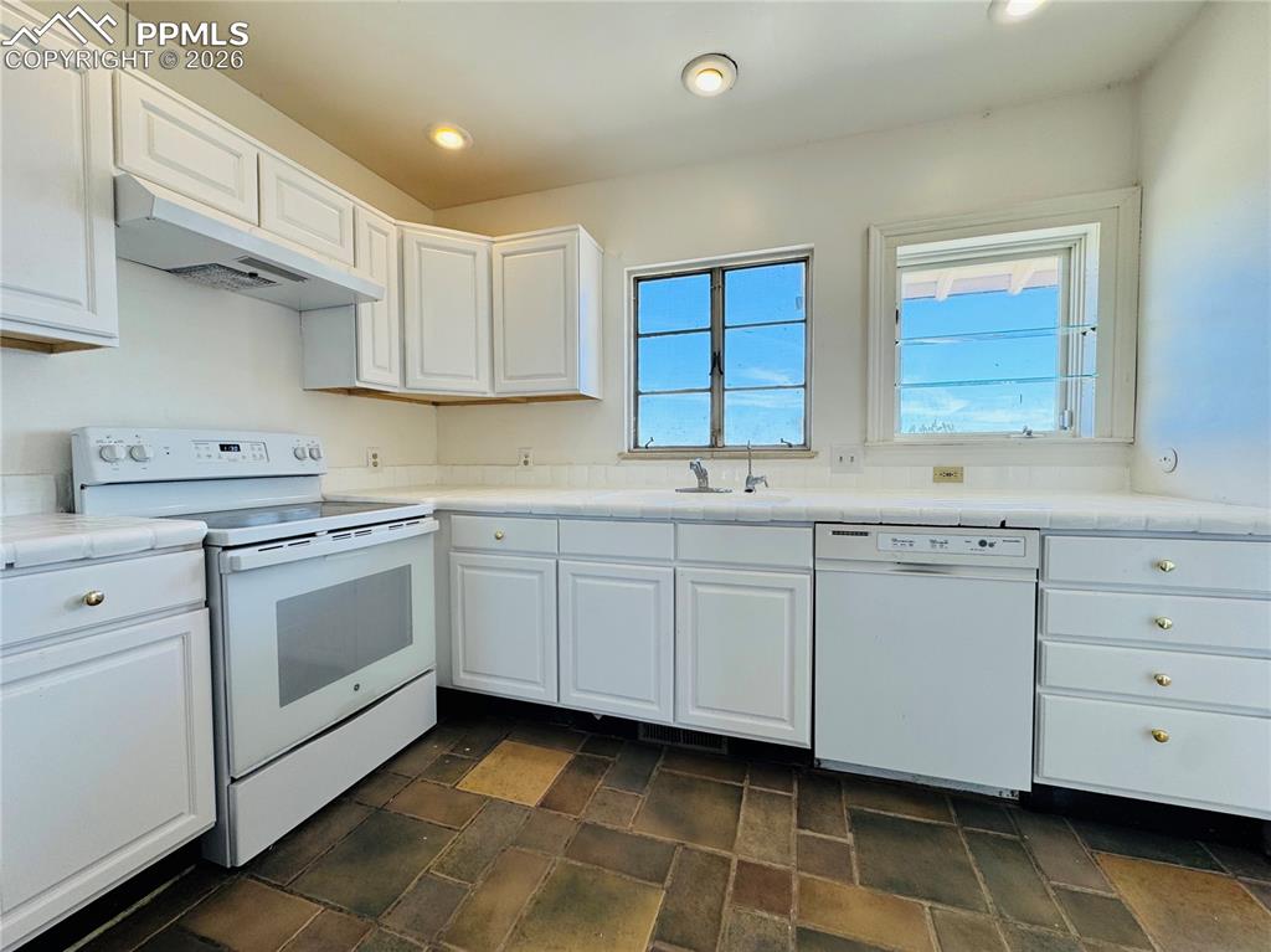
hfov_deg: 102.1
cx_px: 636
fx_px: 514
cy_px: 476
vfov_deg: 85.6
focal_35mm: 14
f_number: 2.2
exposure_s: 1/161
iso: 40
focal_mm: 2.22
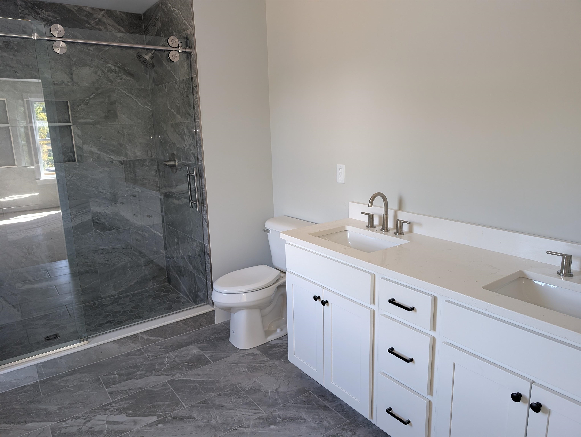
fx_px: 403
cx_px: 290
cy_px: 218
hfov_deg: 71.5
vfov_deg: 56.9
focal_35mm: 24
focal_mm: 6.9
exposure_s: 1/145
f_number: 1.68
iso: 204
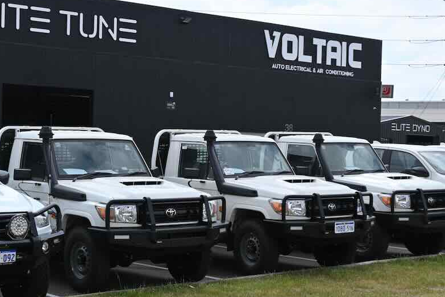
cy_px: 176
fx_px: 871
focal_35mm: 70
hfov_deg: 28.6
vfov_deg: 19.3
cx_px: 190
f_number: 7.1
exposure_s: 1/400
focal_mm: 24.5
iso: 100
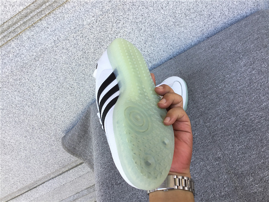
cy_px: 101
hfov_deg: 58.4
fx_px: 241
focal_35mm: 31
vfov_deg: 45.4
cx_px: 134
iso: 25
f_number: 2.4
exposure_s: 1/125
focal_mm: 3.3
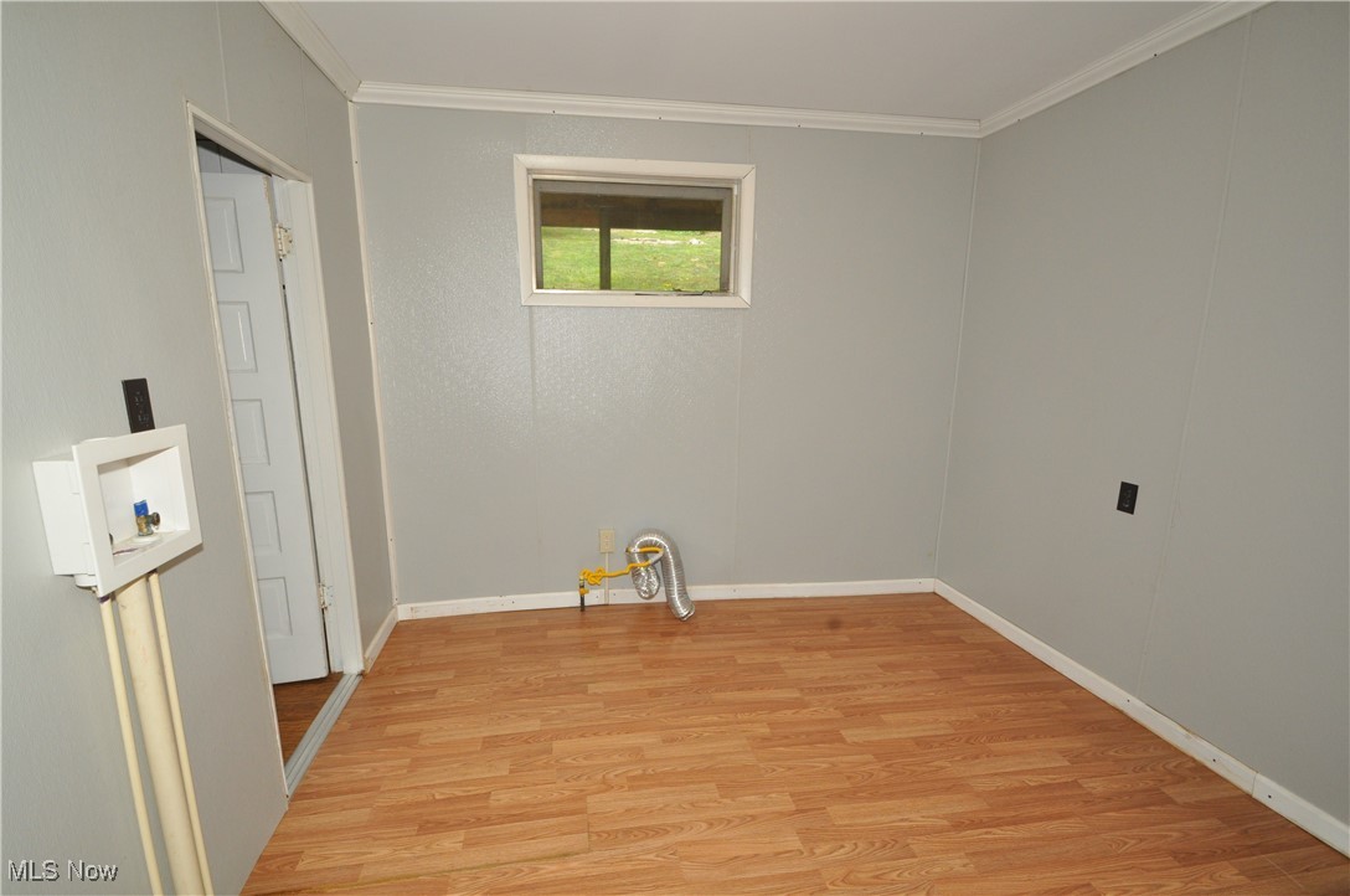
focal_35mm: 15
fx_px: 562
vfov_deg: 77.1
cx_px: 675
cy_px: 448
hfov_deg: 100.5
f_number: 10
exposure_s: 1/30
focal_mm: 10
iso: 800
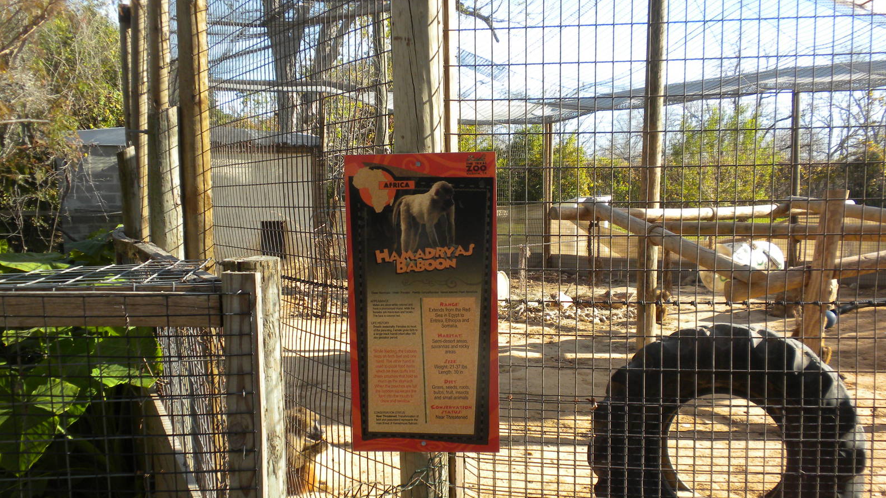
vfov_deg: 28.9
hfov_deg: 49.4
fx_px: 963
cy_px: 312
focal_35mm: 41
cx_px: 440
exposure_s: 1/252
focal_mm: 6.6
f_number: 3.5
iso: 64
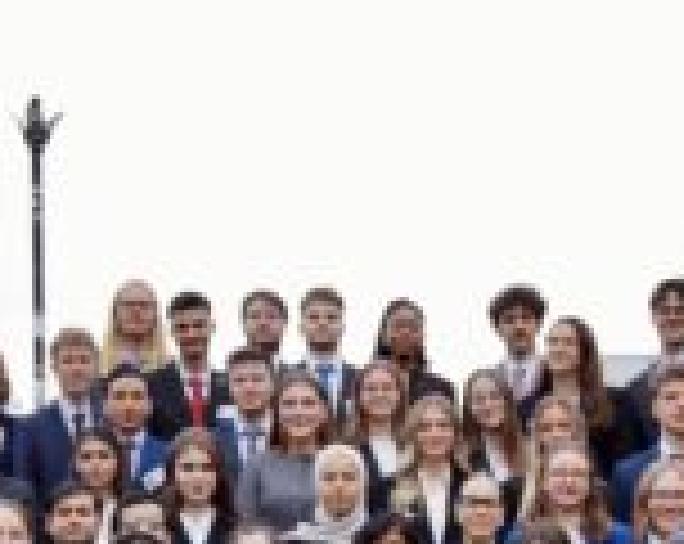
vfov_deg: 16.4
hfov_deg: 21.5
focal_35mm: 89
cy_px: 688
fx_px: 1798
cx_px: 320
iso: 100
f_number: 4.5
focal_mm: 20
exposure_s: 1/80
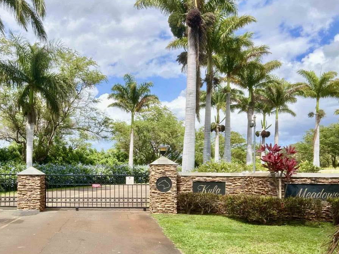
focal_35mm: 37
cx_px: 109
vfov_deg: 38.2
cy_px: 173
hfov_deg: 49.1
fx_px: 362
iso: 50
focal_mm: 5.7
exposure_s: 1/2915
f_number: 1.5
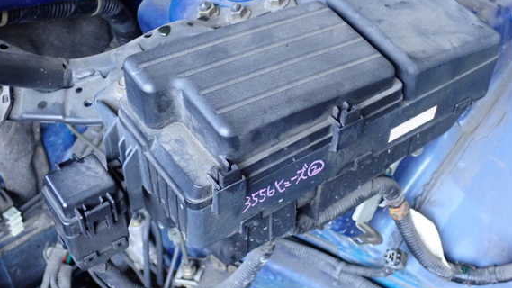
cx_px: 267
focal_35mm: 54
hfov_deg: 38.5
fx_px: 733
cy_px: 134
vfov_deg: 22.2
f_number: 3.1
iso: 800
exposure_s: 1/125
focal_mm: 8.4
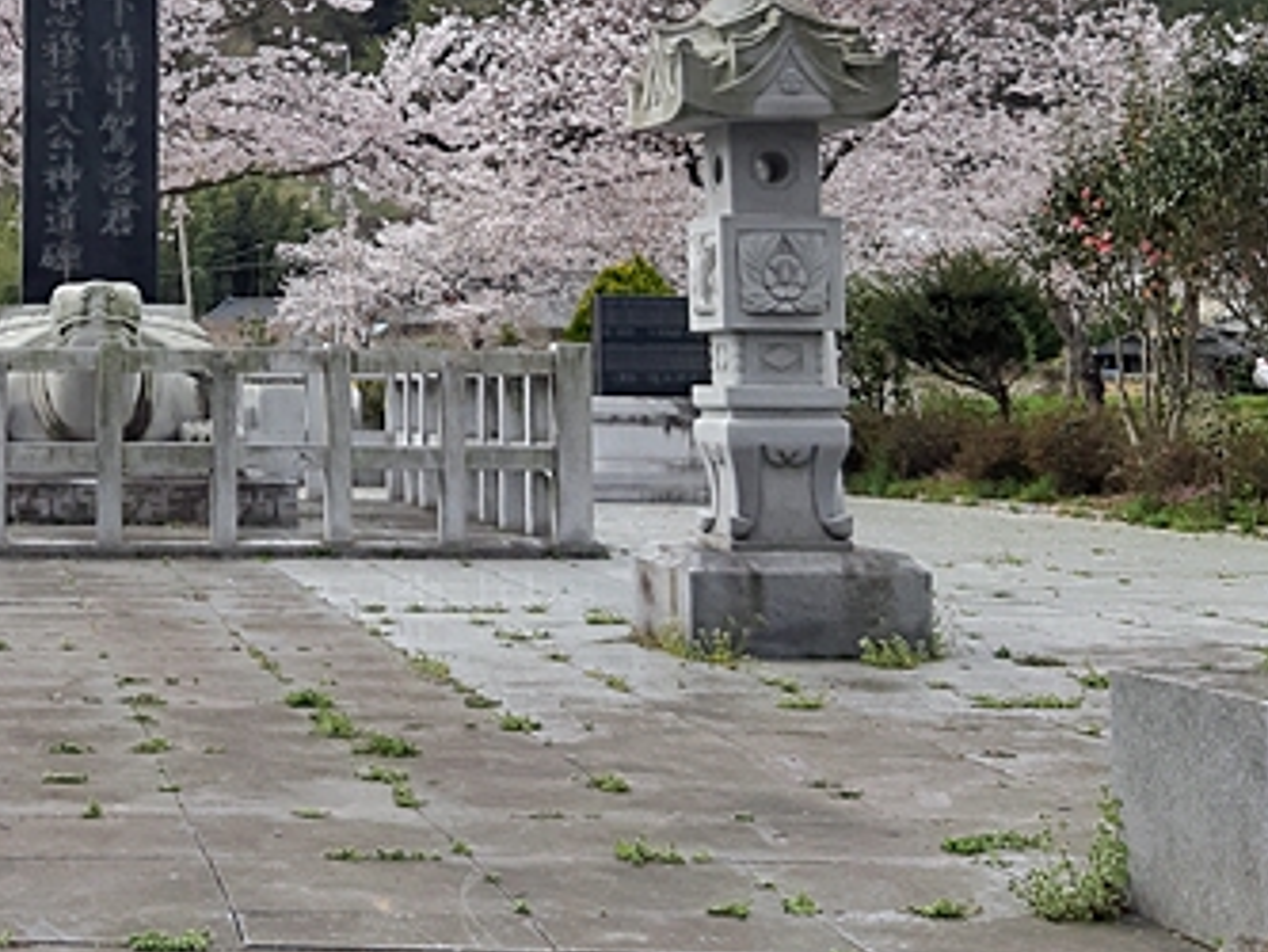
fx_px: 2675
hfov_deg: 25.9
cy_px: 82
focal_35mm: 73
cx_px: 137
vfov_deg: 19.8
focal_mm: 3.93
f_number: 1.7
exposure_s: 1/1289
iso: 40
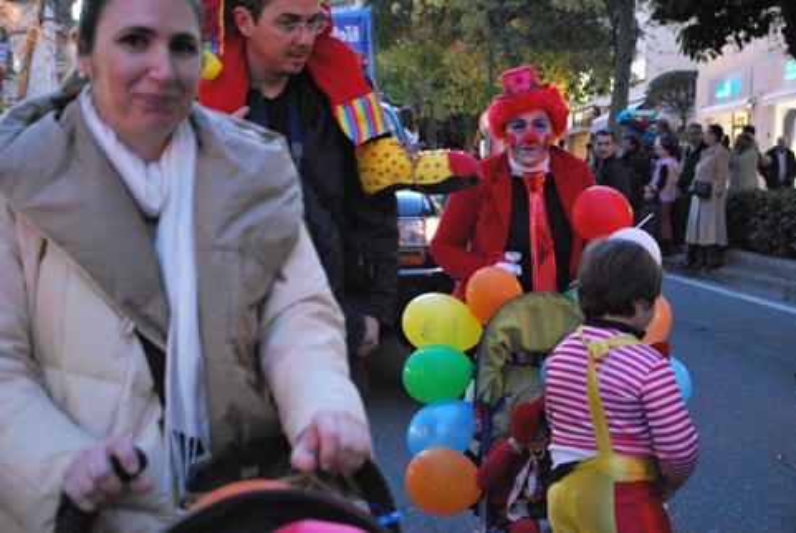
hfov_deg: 37.8
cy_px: 266
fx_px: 1162
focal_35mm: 52
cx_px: 398
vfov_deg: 25.8
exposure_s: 1/60
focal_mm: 35
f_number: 3.5
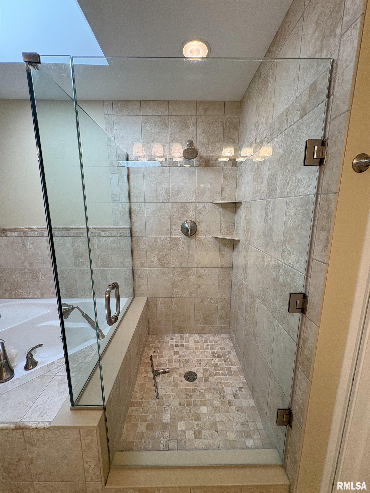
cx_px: 185
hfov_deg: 85.7
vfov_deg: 102.1
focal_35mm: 14
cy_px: 246
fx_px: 200
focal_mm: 2.22
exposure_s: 1/120
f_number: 2.2
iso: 100
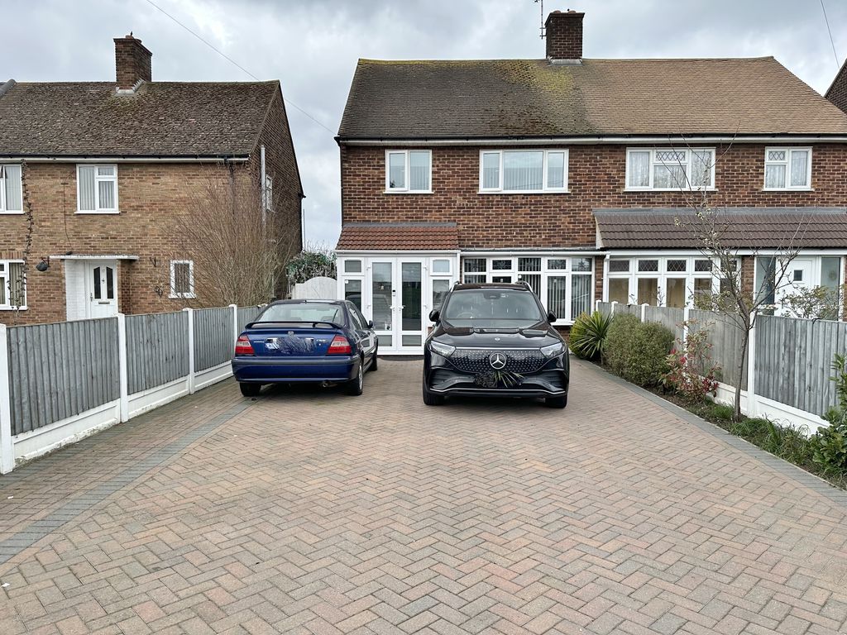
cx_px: 424
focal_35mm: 24
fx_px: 587
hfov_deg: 71.6
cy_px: 318
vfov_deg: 56.8
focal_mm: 6.86
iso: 80
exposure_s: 1/1357
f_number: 1.78
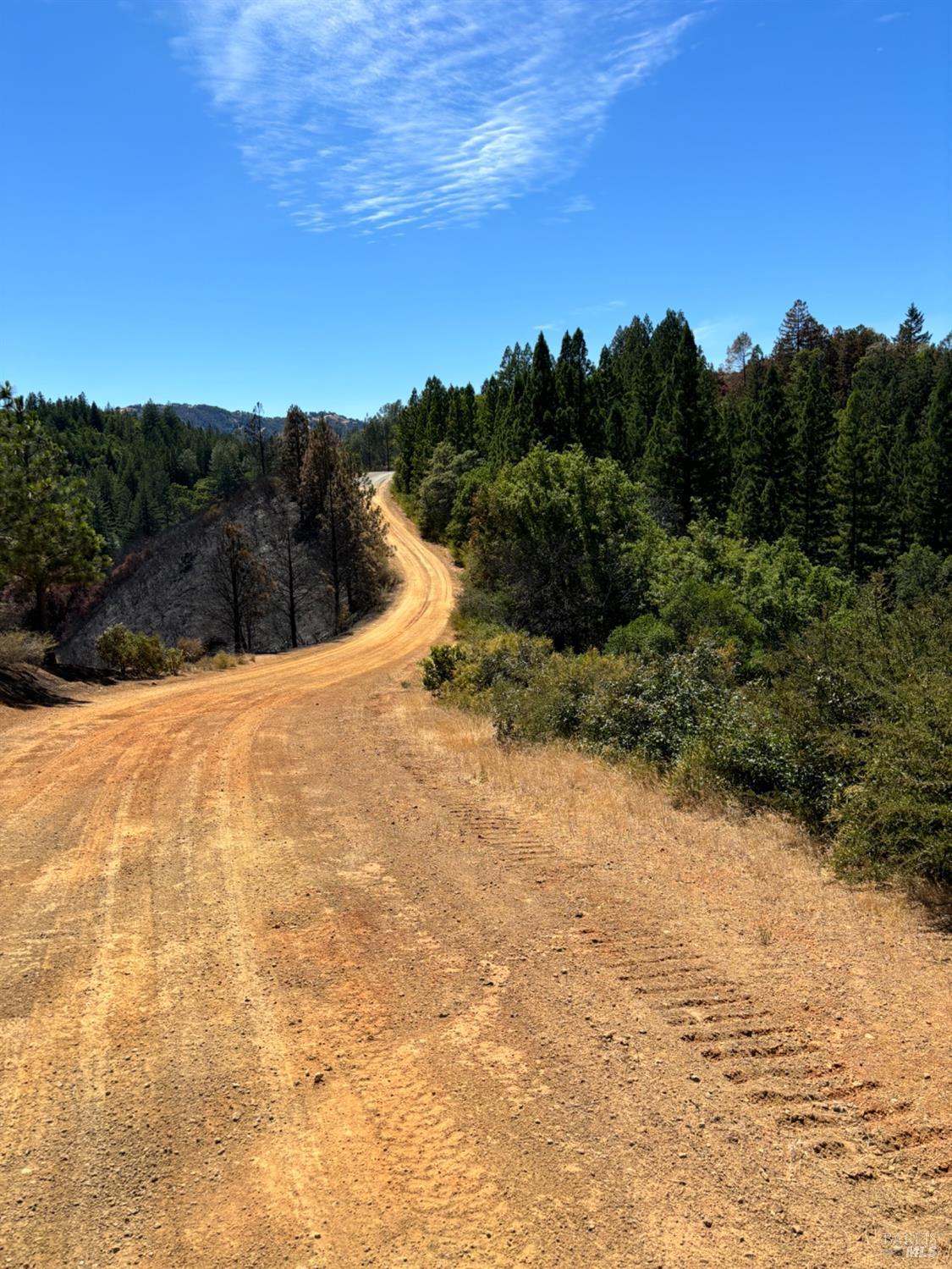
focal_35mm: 26
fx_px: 953
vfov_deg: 67.3
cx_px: 476
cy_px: 634
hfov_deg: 53.1
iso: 50
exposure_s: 1/3413
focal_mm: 5.96
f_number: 1.6
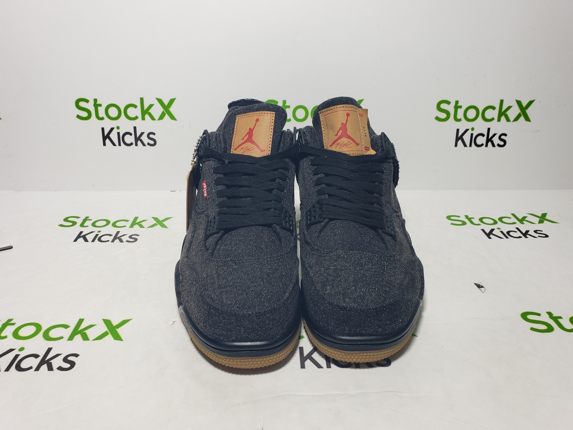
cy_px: 215
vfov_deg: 53.1
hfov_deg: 67.3
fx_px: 430
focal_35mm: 26
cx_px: 286
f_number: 2.4
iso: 50
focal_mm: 4.3
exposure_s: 1/175
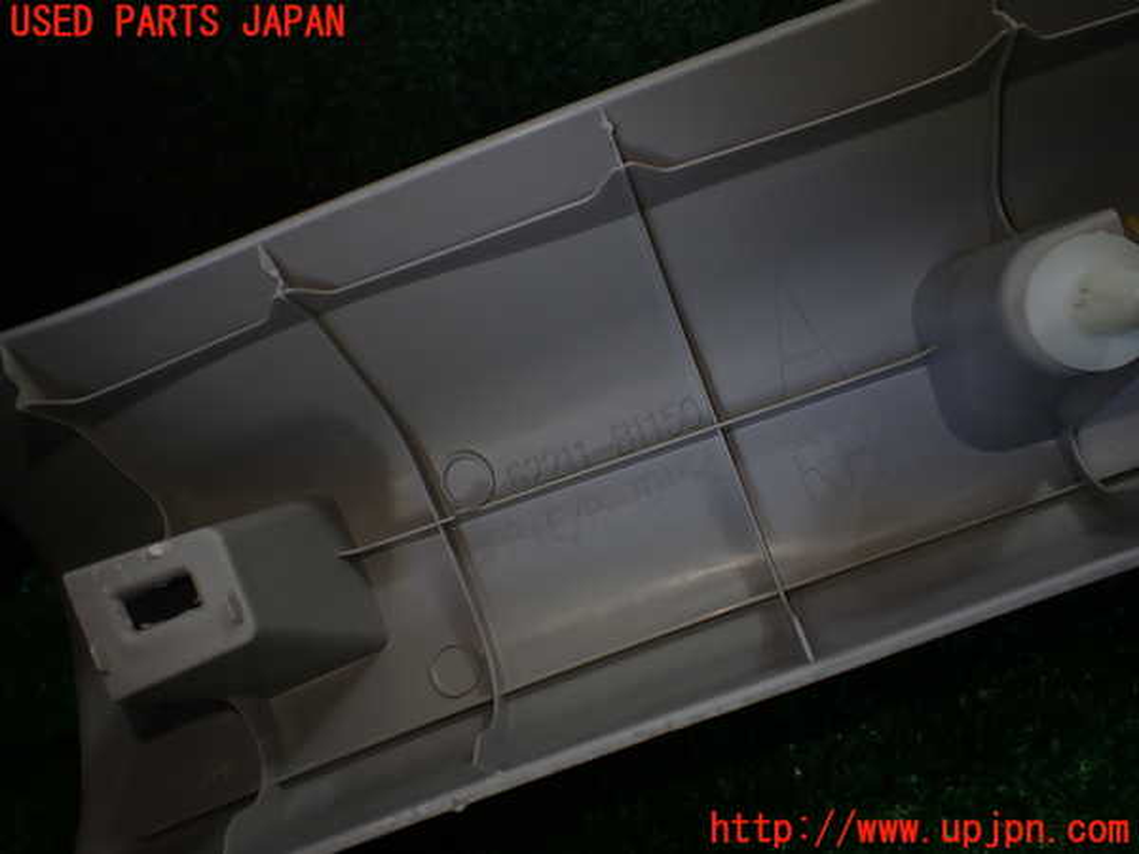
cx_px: 570
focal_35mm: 30
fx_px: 987
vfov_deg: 46.8
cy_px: 427
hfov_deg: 60.0
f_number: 2.3
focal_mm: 5.4
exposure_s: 1/125
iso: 100
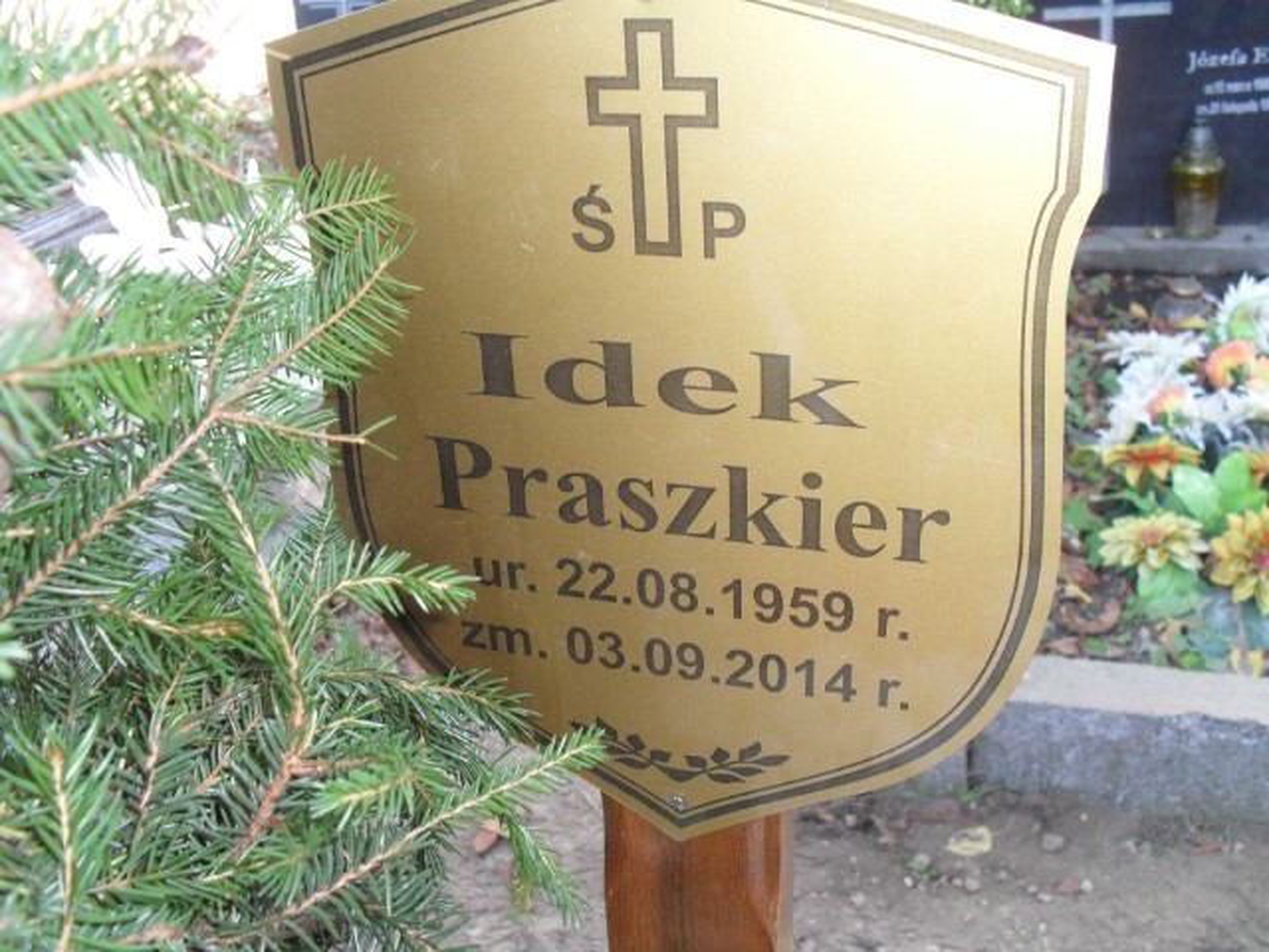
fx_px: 1283
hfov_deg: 52.6
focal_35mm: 35
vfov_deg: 40.7
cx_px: 634
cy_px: 476
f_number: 3.2
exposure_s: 1/45
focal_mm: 6.3
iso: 160
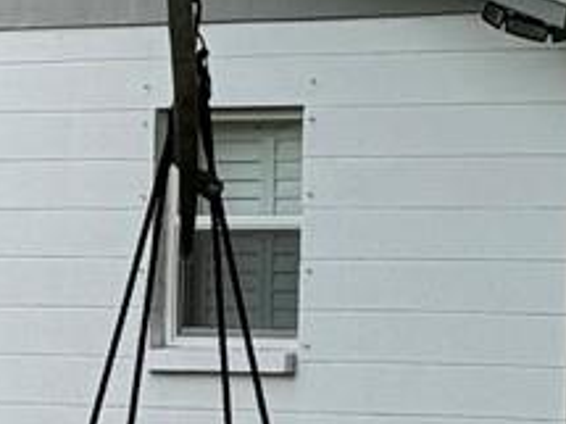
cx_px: 1053
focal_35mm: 358
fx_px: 5850
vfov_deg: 4.1
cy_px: 176
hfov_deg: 5.4
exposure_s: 1/627
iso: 64
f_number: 1.78
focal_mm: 6.76
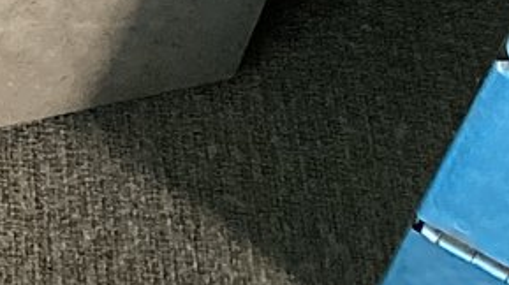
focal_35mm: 177
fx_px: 2387
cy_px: -603
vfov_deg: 6.2
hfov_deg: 11.1
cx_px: -482
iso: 160
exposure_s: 1/60
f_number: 2.4
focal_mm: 3.3
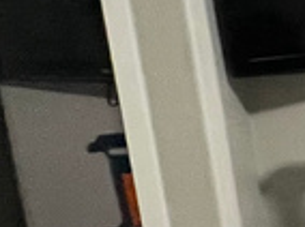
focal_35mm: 94
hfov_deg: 9.6
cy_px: 101
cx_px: 1065
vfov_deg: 15.7
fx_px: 827
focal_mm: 1.57
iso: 500
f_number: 1.8
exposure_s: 1/60
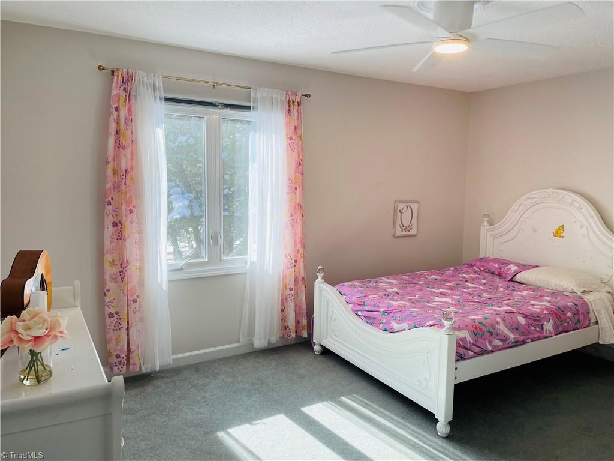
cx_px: 307
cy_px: 230
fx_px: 461
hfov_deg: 67.3
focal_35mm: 26
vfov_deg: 53.1
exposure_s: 1/264
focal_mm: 4.2
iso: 40
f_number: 1.6
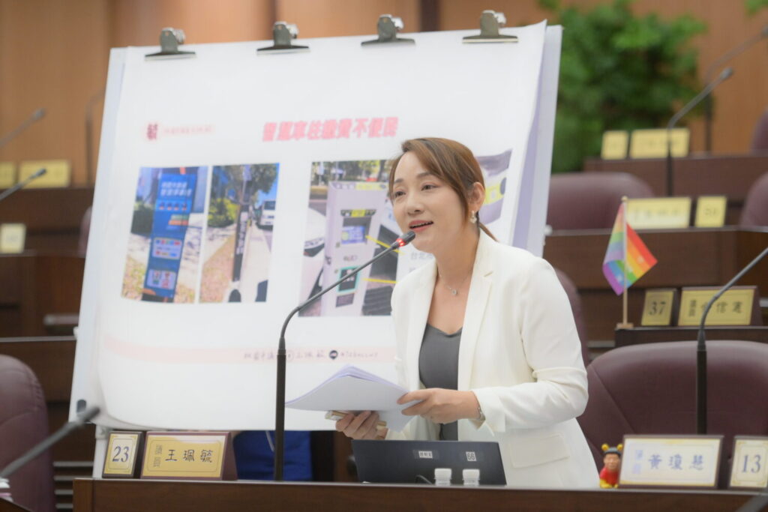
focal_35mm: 187
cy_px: 256
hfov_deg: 11.0
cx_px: 384
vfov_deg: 7.3
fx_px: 3990
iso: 2000
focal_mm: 125
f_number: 3.2
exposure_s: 1/200
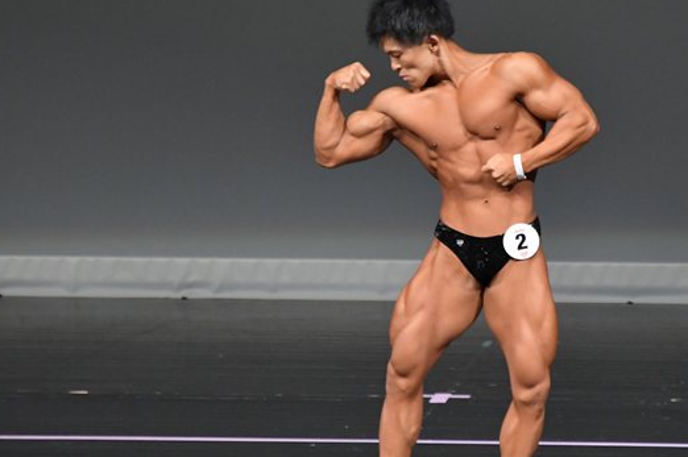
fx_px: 10635
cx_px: 475
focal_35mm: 557
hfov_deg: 3.7
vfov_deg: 2.5
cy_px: 259
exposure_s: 1/400
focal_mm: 250
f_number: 5.6
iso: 4000
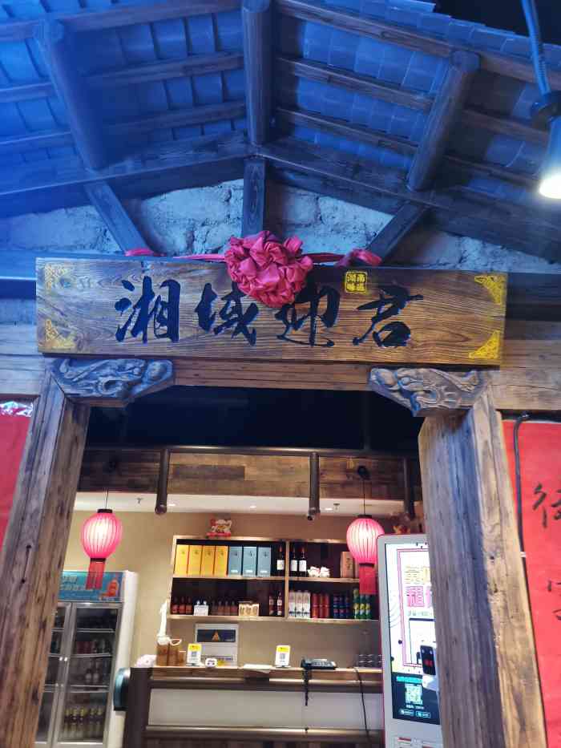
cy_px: 374
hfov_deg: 53.1
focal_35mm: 26
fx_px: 562
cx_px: 280
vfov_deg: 67.3
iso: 400
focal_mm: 4.75
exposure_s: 1/33.3
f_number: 1.8
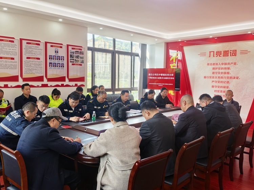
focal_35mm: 30
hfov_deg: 60.0
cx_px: 127
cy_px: 95
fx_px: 220
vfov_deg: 46.8
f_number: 4
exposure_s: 1/100
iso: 200
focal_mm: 5.75
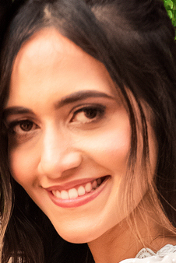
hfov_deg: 7.3
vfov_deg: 10.8
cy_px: 331
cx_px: -55
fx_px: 1361
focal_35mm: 186
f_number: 4
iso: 400
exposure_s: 1/160
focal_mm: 35
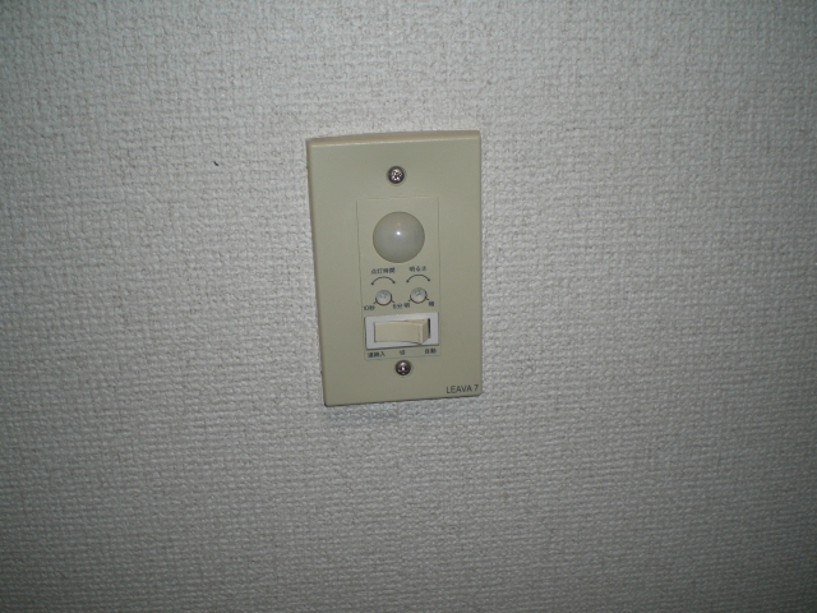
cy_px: 306
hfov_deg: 49.0
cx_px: 408
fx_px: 897
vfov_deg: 37.7
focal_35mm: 38
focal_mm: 6.3
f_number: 3.1
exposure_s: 1/60
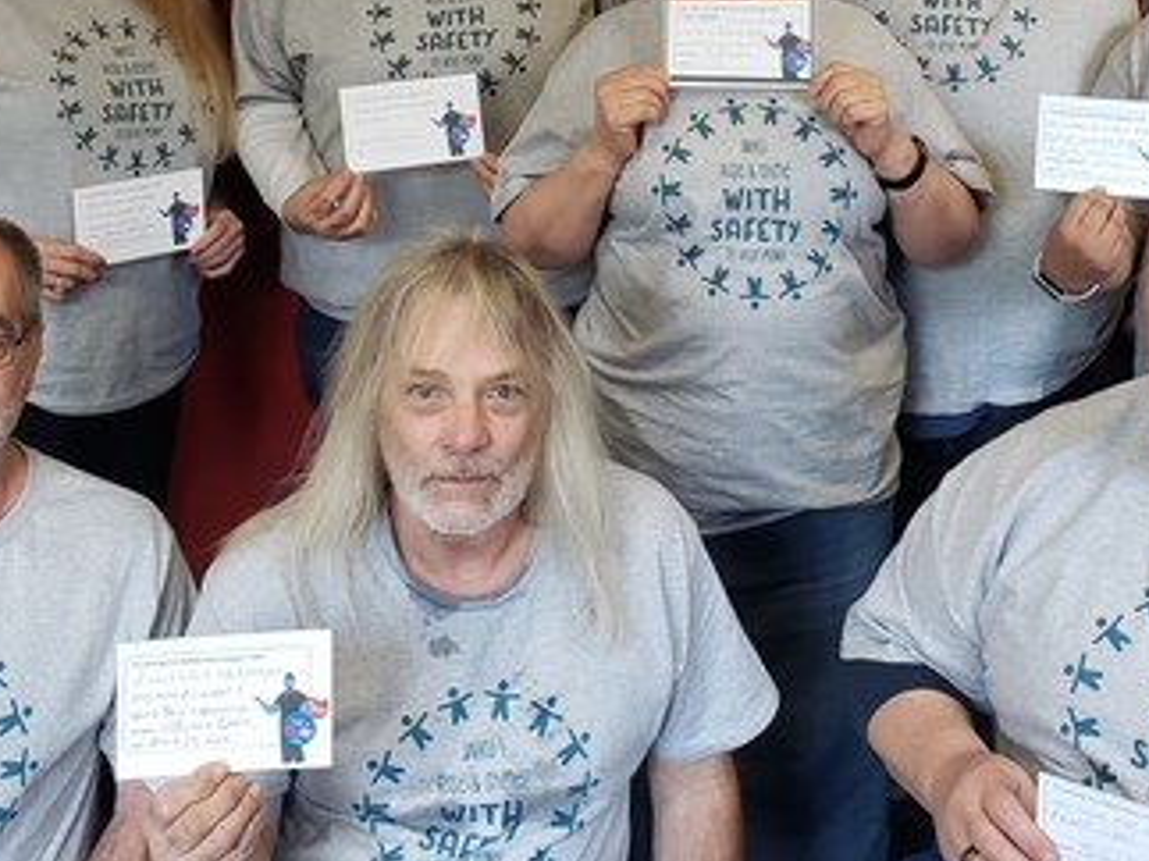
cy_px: -28
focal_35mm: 58
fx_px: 1924
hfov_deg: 33.2
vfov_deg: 24.0
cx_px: 541
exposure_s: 1/60
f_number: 2.4
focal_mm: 4.3
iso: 320
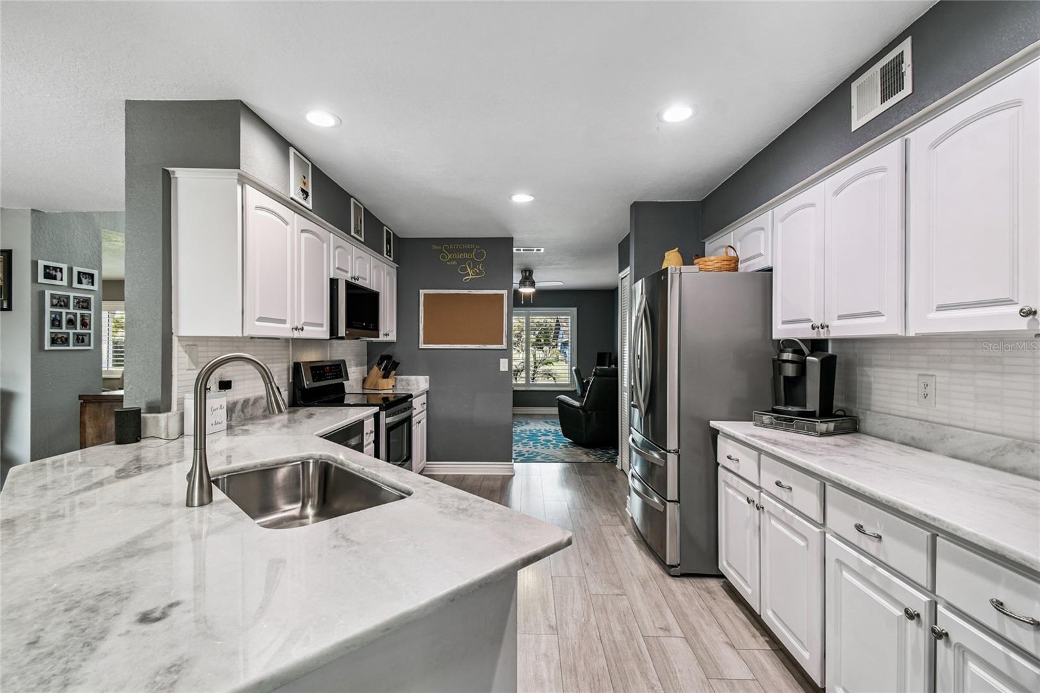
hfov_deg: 100.4
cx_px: 520
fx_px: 433
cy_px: 346
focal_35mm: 15
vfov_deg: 77.3
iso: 100
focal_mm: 10
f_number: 7.1
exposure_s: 1/5
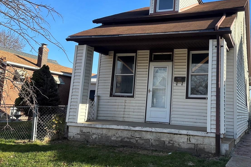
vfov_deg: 36.8
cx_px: 167
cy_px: 69
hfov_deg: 52.1
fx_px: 251
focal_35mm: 36
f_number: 1.78
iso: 80
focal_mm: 6.86
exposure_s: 1/2809
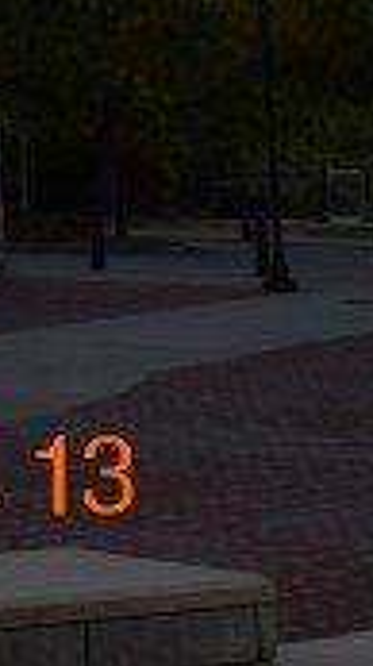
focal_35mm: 195
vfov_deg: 10.2
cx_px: -1461
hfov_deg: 5.1
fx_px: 3439
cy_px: -639
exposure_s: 1/320
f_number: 9
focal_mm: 21
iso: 200
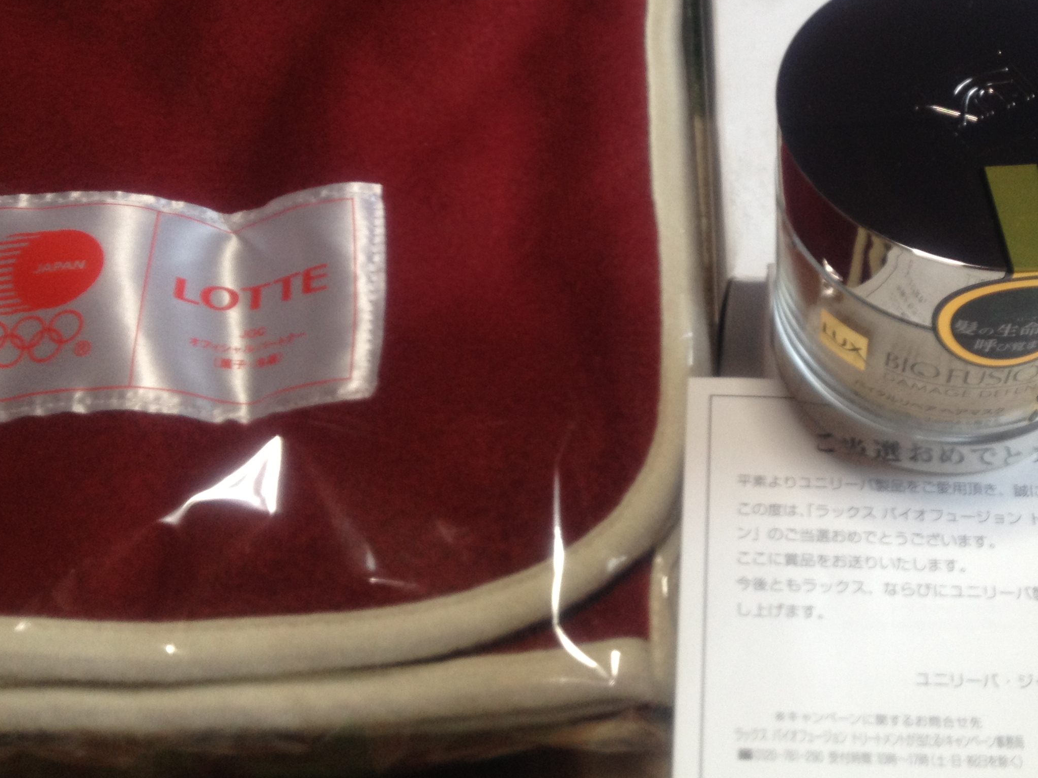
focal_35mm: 56
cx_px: 720
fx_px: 1679
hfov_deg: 33.9
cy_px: 233
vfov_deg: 25.9
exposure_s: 1/24
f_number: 2.4
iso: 64
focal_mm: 4.28
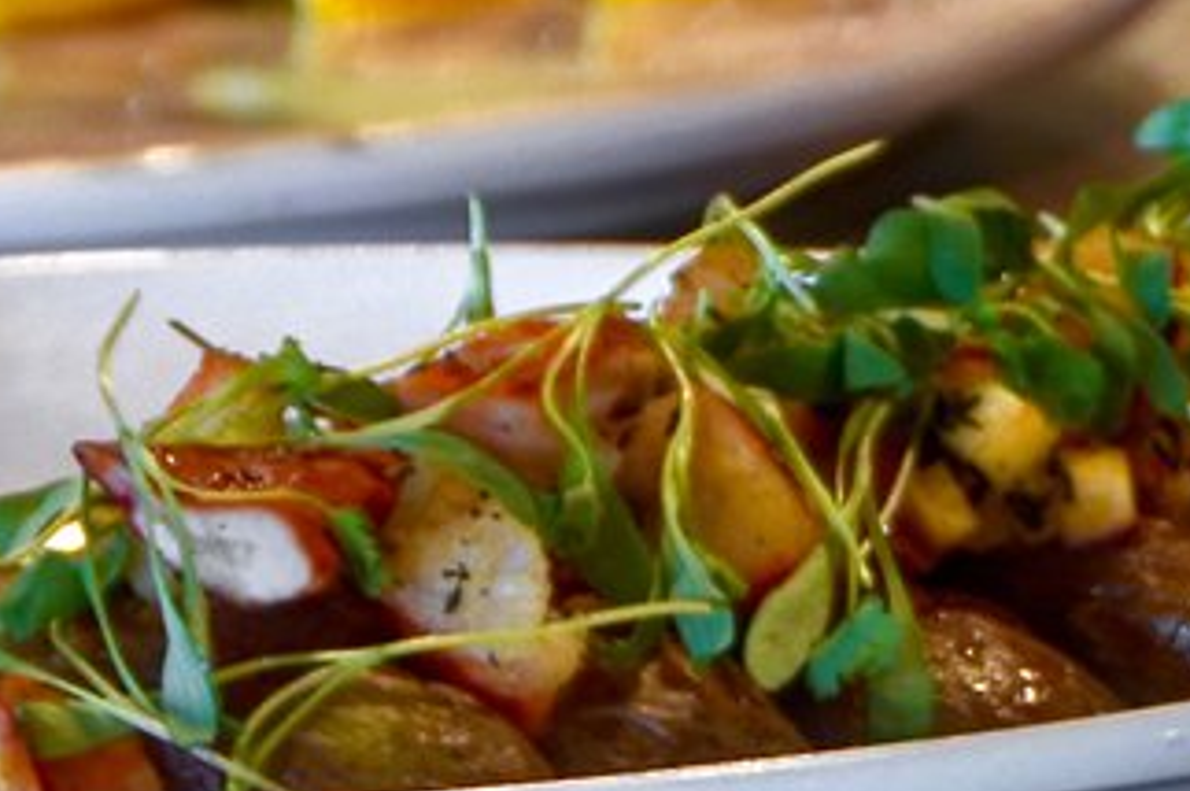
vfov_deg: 1.8
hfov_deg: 2.6
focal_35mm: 783
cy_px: 91
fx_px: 25856
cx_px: 2687
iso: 250
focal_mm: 82
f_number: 7.1
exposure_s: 1/15
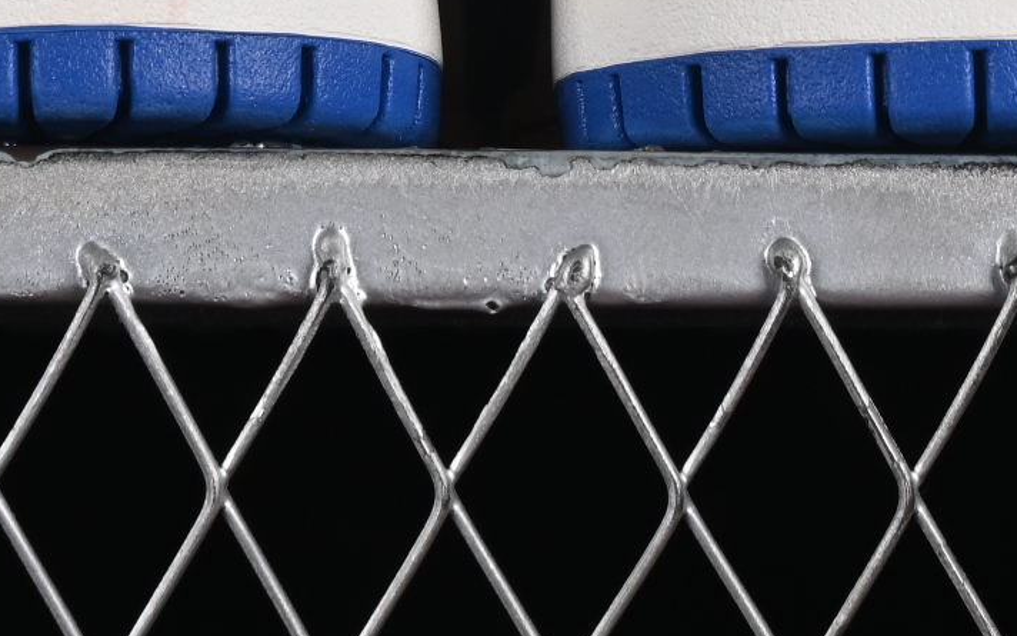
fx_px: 8287
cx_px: 508
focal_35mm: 299
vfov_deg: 4.3
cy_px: -659
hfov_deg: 7.0
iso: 160
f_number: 8
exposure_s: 1/80
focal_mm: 50
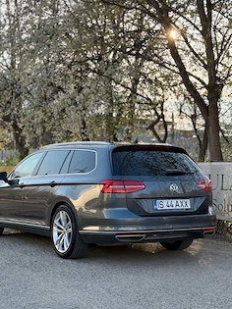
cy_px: 139
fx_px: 545
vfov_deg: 31.7
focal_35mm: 61
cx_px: 93
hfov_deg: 24.0
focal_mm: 6.76
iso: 80
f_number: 1.78
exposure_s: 1/1353
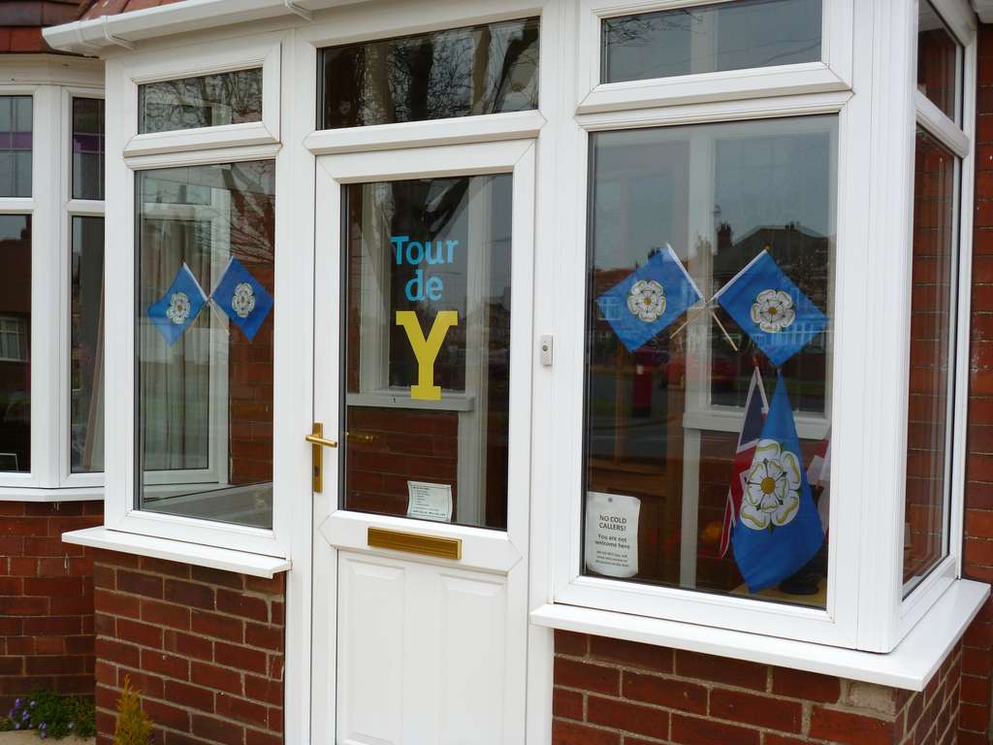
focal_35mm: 38
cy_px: 372
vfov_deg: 37.7
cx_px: 496
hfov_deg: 49.0
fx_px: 1090
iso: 100
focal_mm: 6.8
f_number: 3.2
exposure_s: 1/400
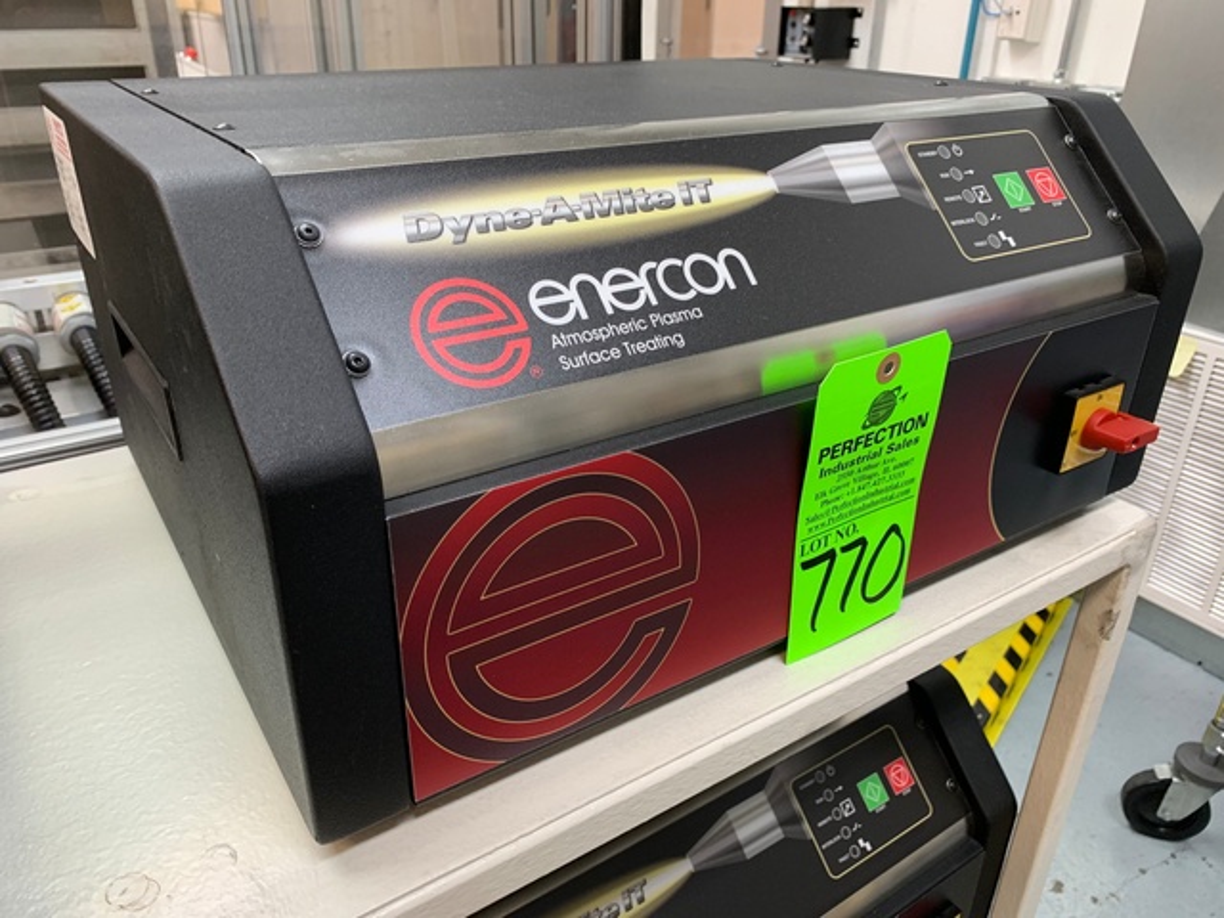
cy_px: 459
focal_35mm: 26
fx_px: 919
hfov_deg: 67.3
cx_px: 612
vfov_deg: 53.1
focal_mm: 4.25
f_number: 1.8
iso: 100
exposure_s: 1/60
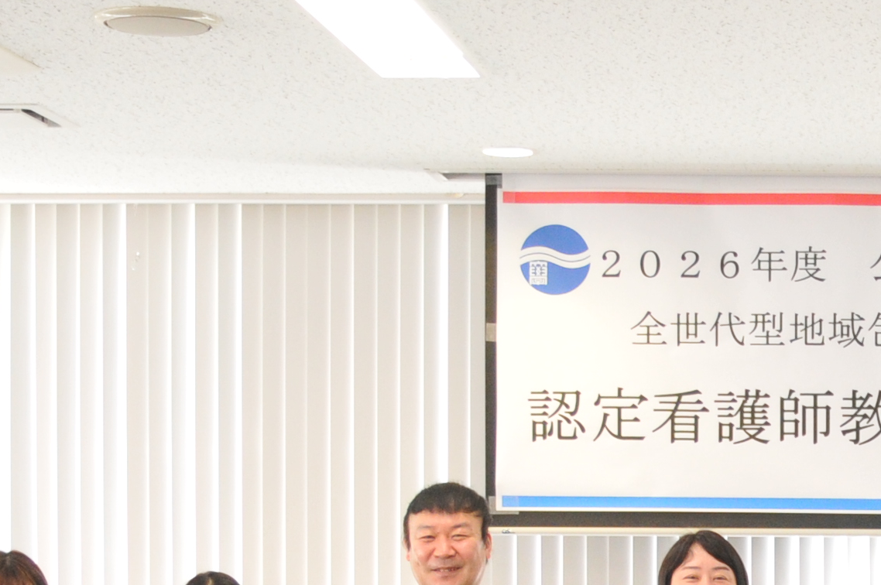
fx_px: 2762
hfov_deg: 17.6
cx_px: 949
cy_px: 735
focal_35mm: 113
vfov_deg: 11.8
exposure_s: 1/60
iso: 640
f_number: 3.8
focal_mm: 20
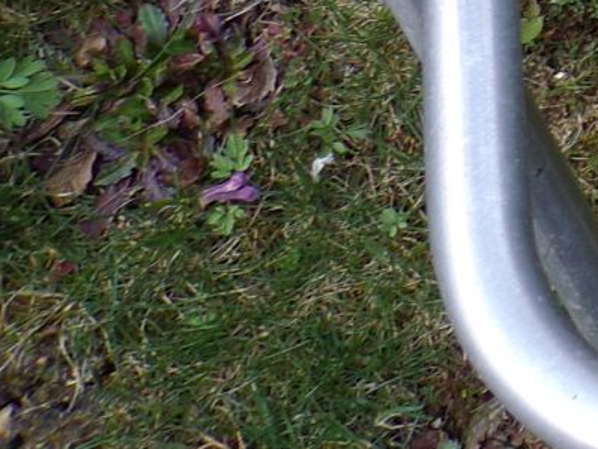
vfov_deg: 12.1
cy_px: -411
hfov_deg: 13.9
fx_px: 1919
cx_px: 1317
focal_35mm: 111
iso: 80
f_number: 4.4
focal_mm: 4.3
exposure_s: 1/85
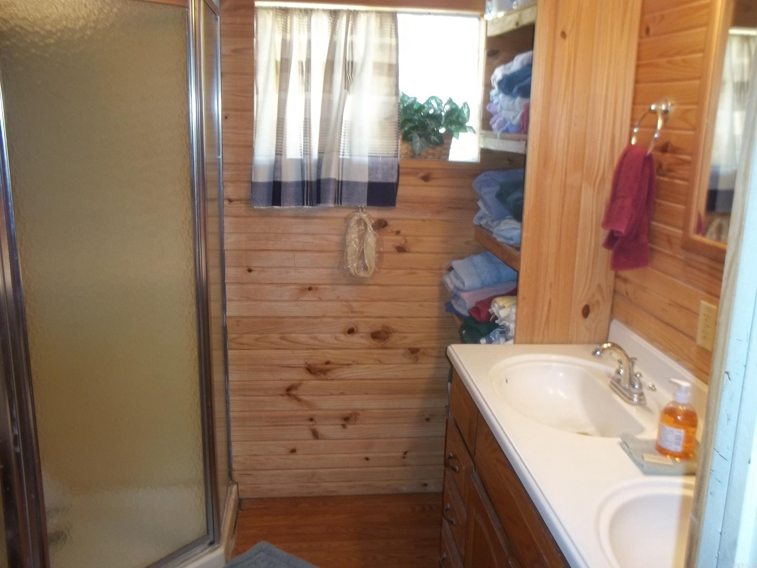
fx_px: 722
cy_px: 284
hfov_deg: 55.4
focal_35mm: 33
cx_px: 378
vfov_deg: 42.9
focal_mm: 5.9
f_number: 3.3
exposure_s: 1/30
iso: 160
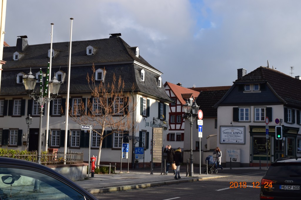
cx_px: 150
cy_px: 100
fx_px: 439
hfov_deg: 37.9
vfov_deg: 25.7
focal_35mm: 52
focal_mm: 35
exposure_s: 1/500
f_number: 11
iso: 400
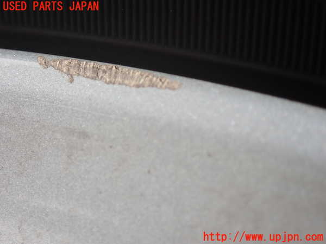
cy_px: 122
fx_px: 942
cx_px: 163
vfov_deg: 14.8
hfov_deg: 19.6
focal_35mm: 100
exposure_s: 1/160
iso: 100
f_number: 4.9
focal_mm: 18
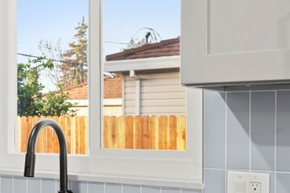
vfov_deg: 20.9
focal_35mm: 65
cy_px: 111
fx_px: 524
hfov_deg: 30.3
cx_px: 62
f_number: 8
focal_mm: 35
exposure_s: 1/2.5
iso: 320
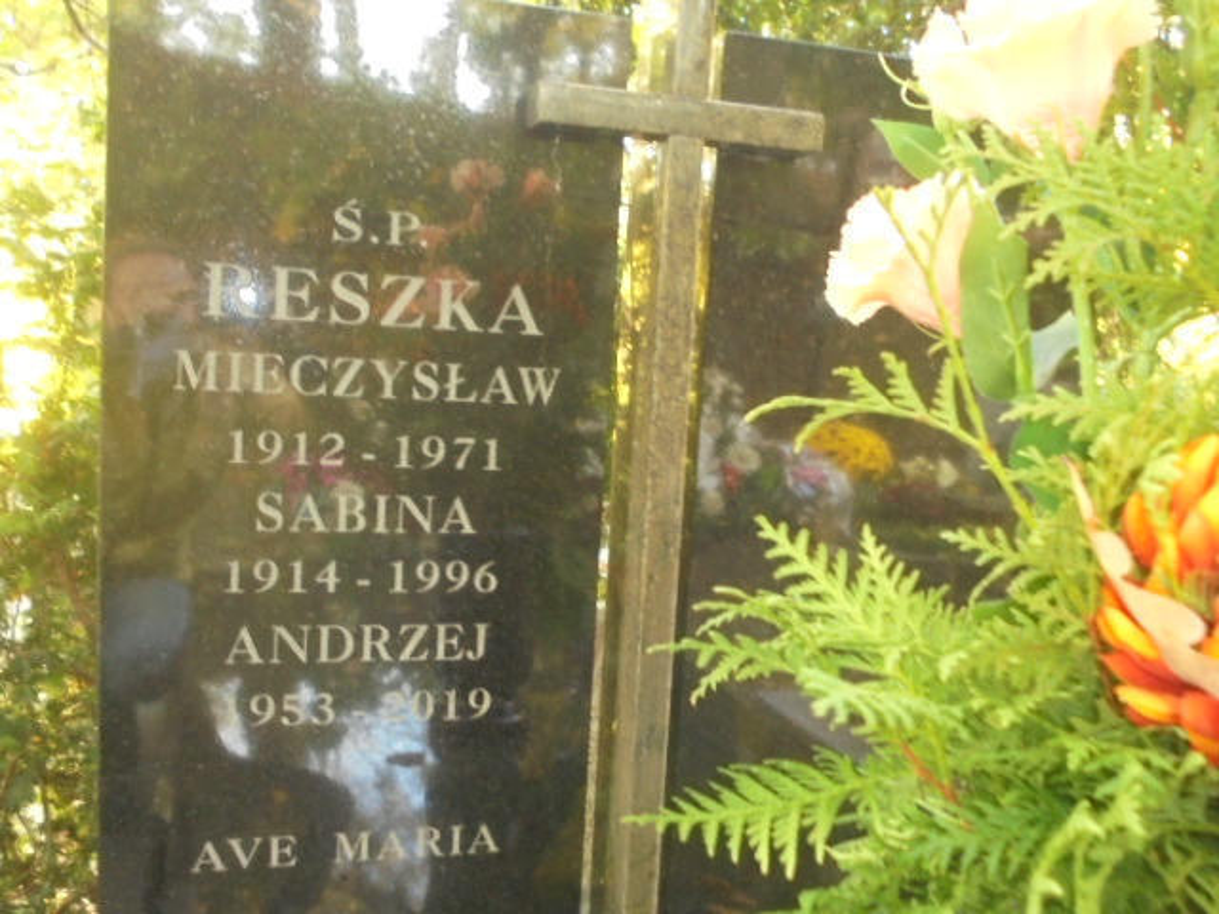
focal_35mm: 34
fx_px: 1197
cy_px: 457
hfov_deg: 54.0
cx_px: 610
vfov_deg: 41.8
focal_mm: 6.1
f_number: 4
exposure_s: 1/6
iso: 400
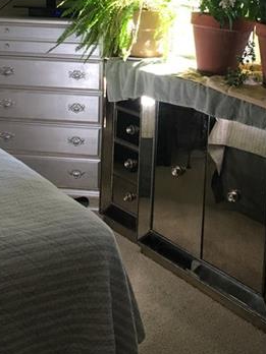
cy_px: 49
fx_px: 656
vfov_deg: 29.3
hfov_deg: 22.9
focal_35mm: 64
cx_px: 155
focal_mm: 4.15
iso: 40
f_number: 2.2
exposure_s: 1/30
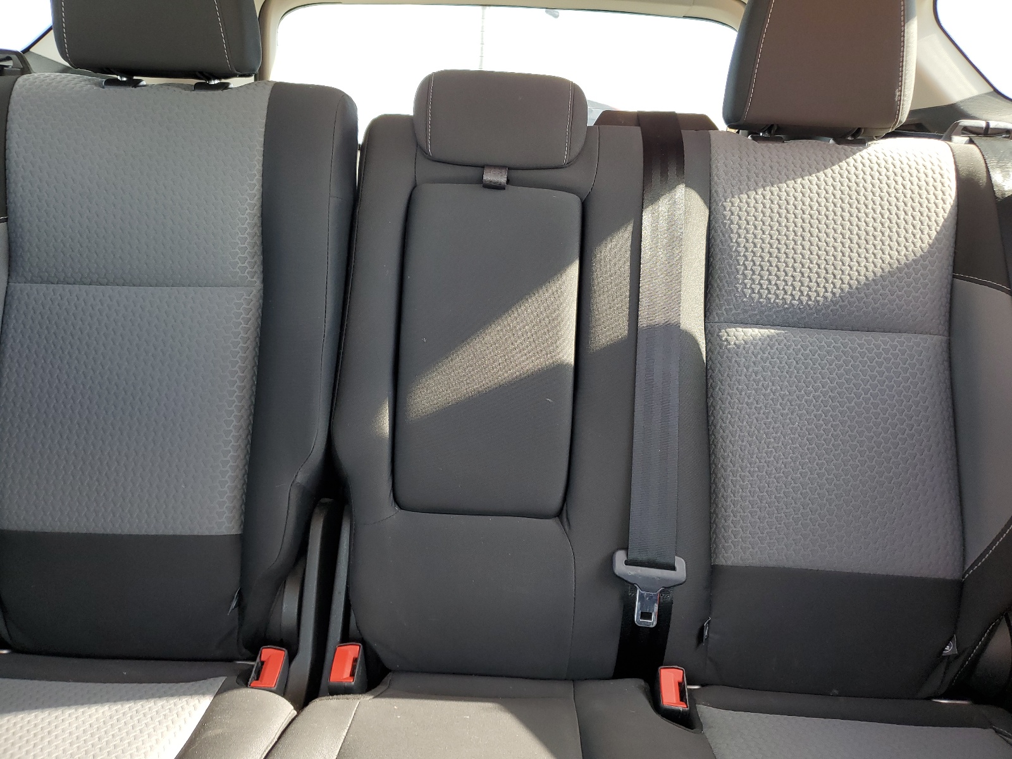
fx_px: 760
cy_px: 380
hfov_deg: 67.3
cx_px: 506
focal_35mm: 26
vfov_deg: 53.1
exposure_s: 1/60.2
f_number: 1.5
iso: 56
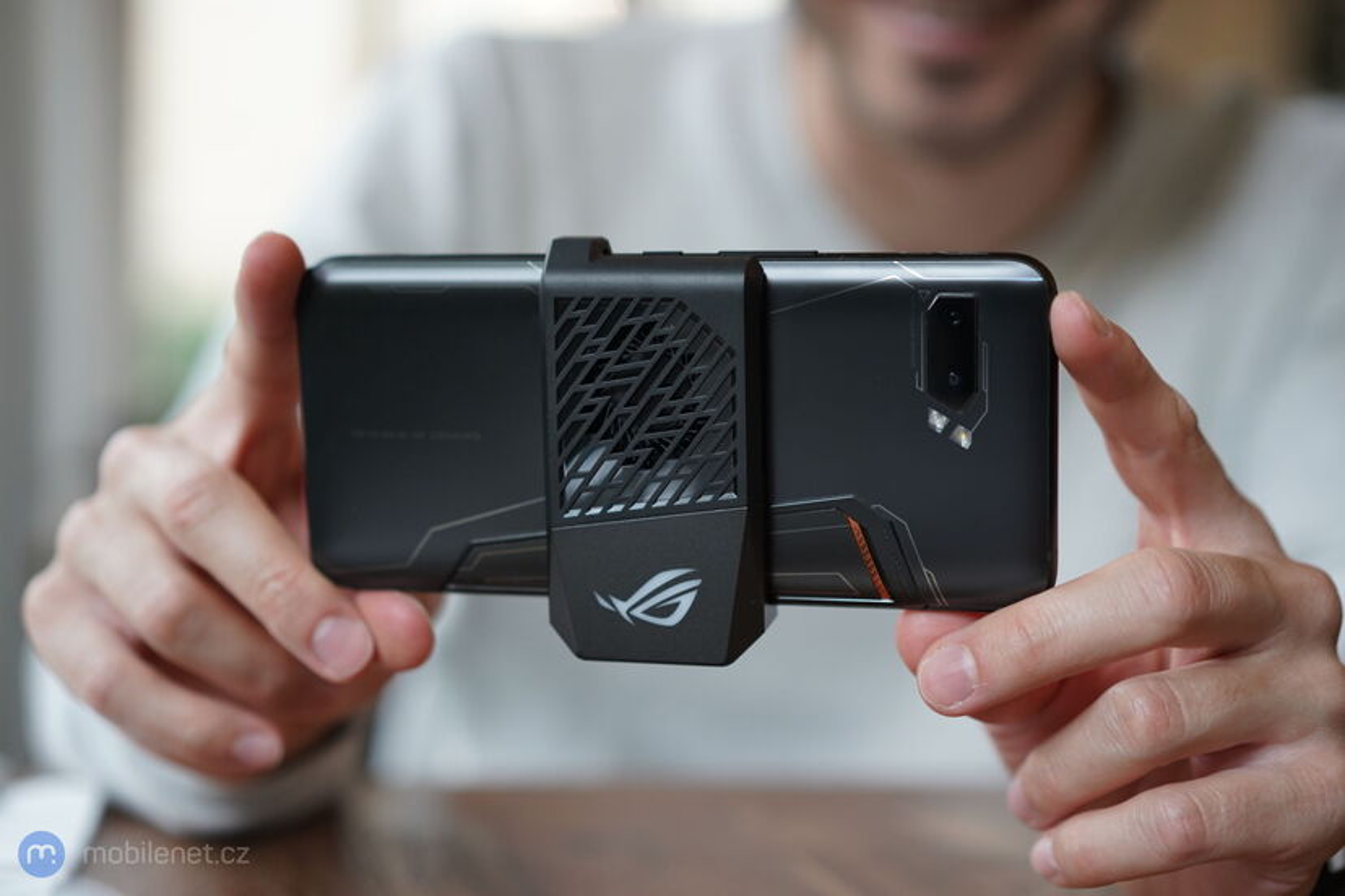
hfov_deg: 36.2
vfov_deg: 24.6
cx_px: 672
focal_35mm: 55
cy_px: 448
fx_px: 2055
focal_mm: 55
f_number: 2.5
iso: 1250
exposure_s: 1/160
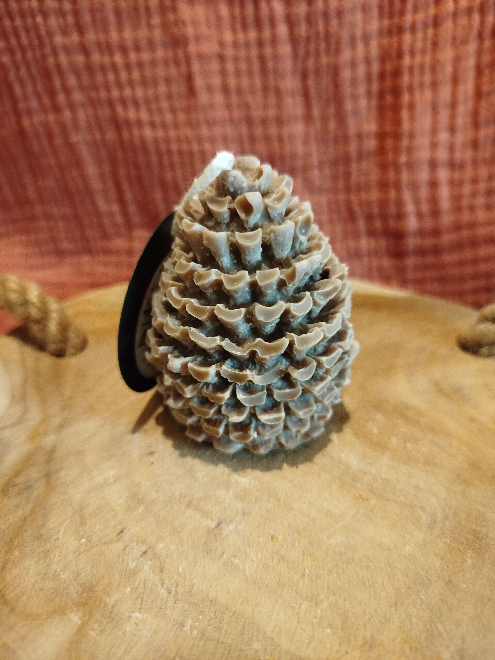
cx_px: 248
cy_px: 330
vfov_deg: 71.6
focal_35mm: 24
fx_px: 458
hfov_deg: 56.8
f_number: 1.7
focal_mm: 5.31
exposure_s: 1/25
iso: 640
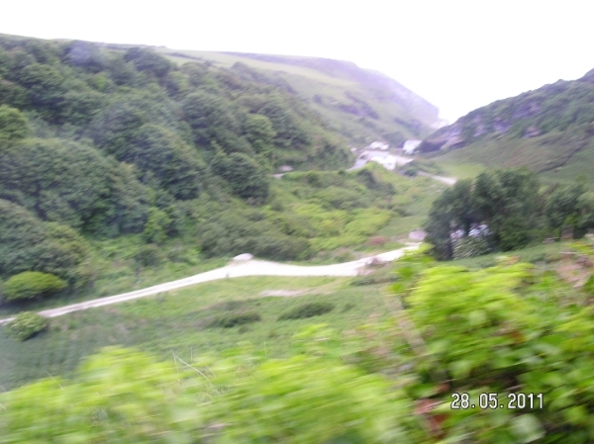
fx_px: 652
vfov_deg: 37.7
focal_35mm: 38
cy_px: 222
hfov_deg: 49.0
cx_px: 297
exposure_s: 1/45
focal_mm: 7.8
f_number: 2.8
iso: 125
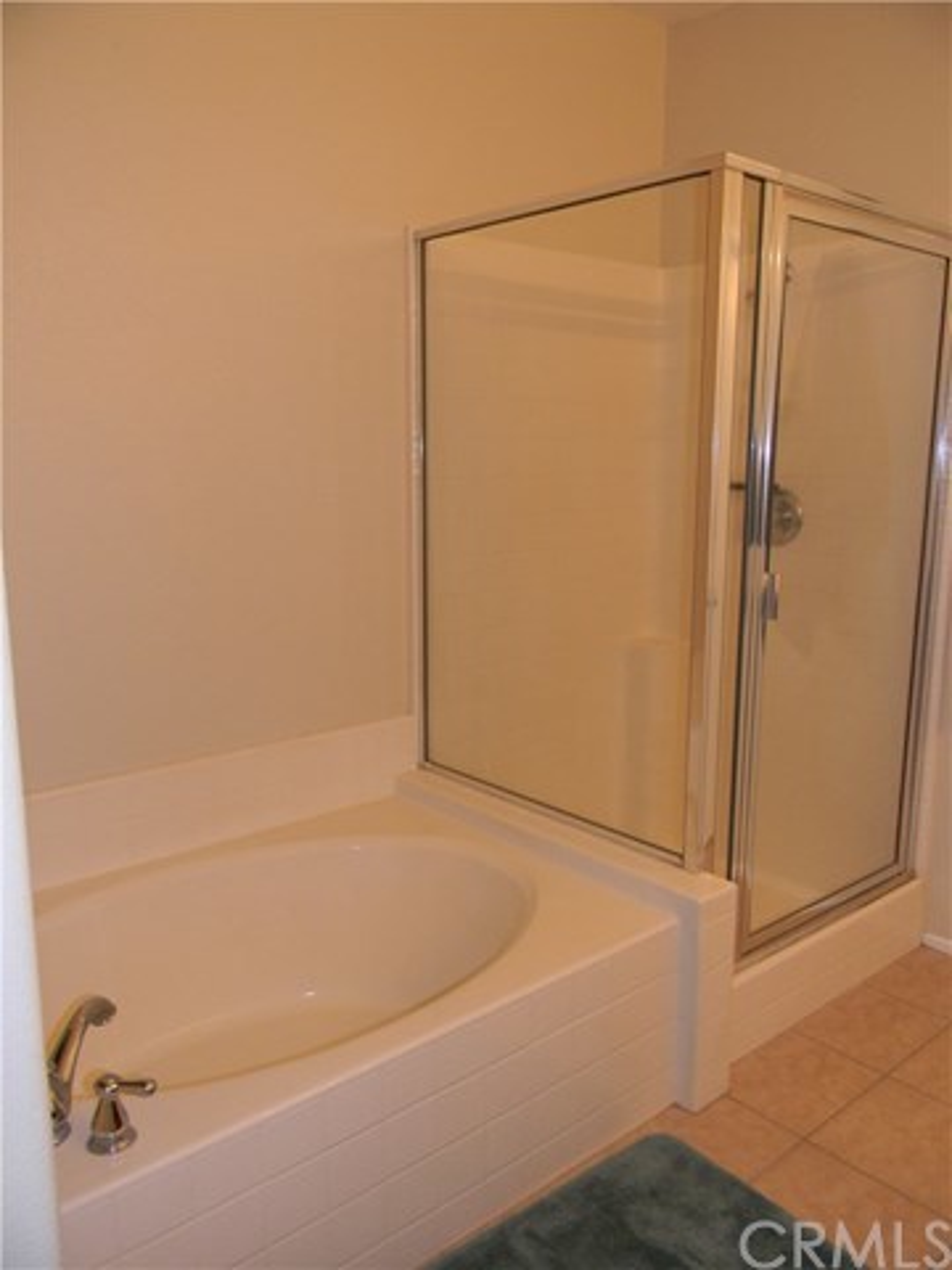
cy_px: 635
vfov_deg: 63.4
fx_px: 1027
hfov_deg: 49.7
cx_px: 476
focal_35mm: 28
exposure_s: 1/26
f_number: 3.5
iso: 200
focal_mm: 5
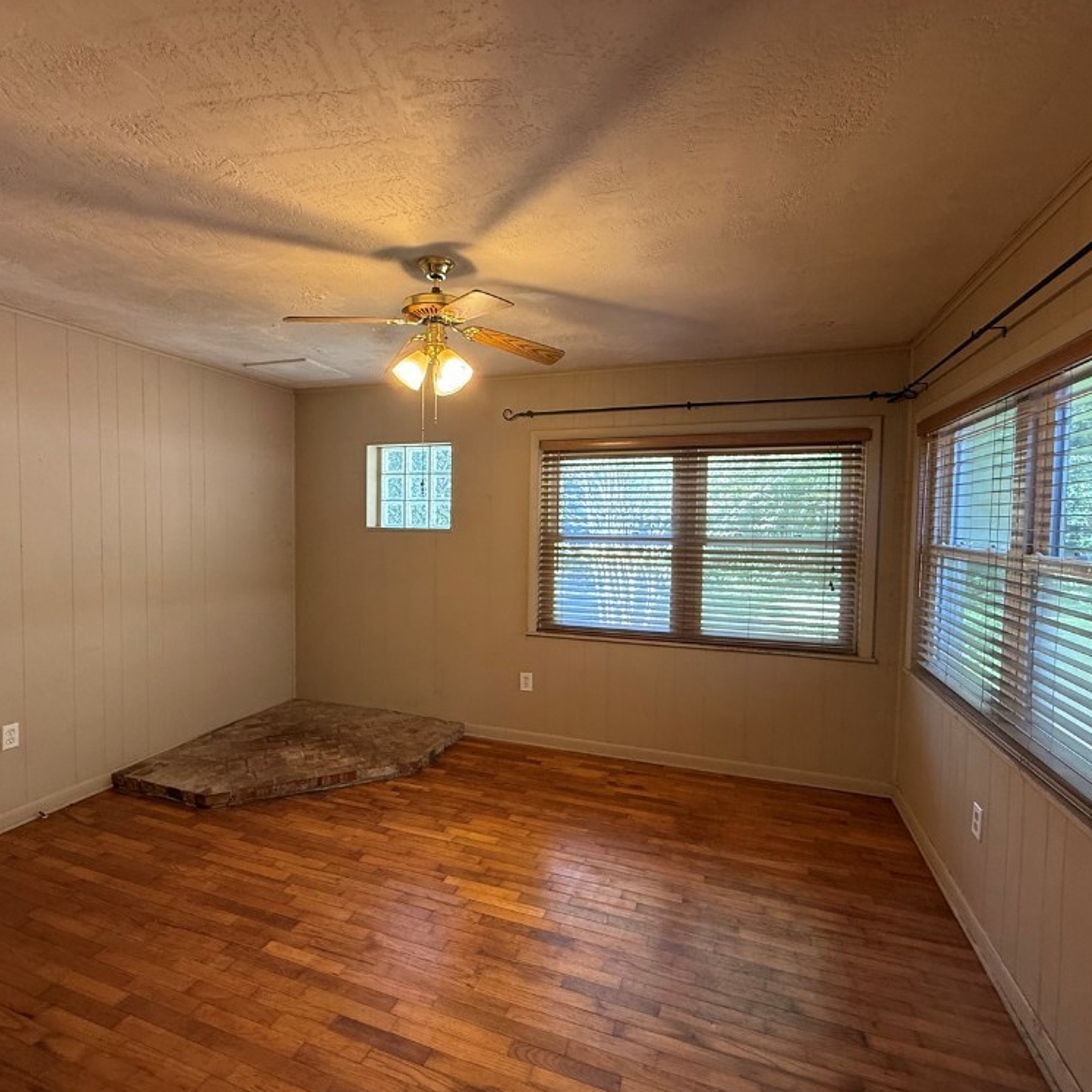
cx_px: 519
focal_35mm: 17
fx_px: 607
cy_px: 544
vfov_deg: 84.0
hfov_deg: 83.9
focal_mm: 2.22
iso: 160
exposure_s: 1/60
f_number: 2.2
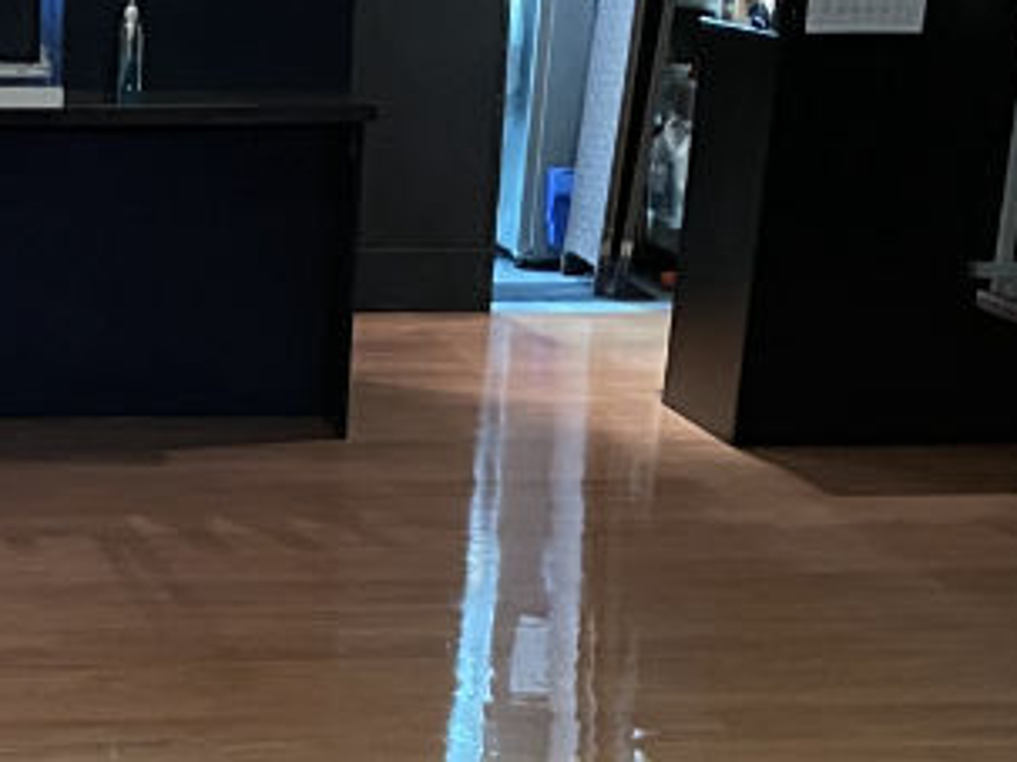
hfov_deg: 18.6
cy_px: 1282
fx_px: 3025
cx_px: -10
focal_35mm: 103
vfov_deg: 13.2
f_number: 1.6
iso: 400
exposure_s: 1/33
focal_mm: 4.2
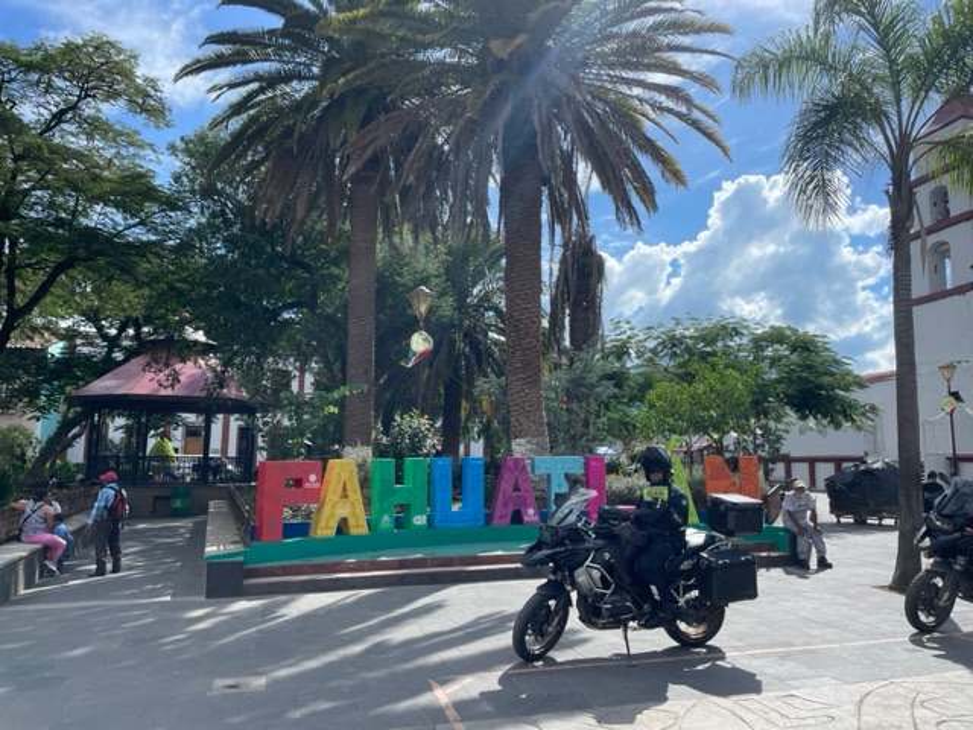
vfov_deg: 53.1
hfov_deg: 67.3
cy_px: 365
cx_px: 486
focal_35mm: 26
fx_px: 731
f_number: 1.6
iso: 32
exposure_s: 1/3040
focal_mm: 4.2
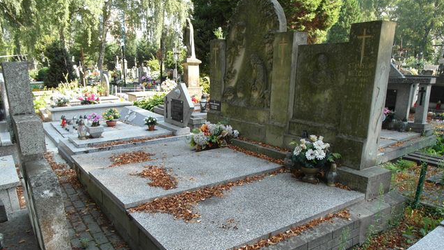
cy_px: 158
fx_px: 389
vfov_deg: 35.5
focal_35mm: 33
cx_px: 223
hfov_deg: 59.5
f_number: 3.4
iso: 80
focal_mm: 6.5
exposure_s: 1/90
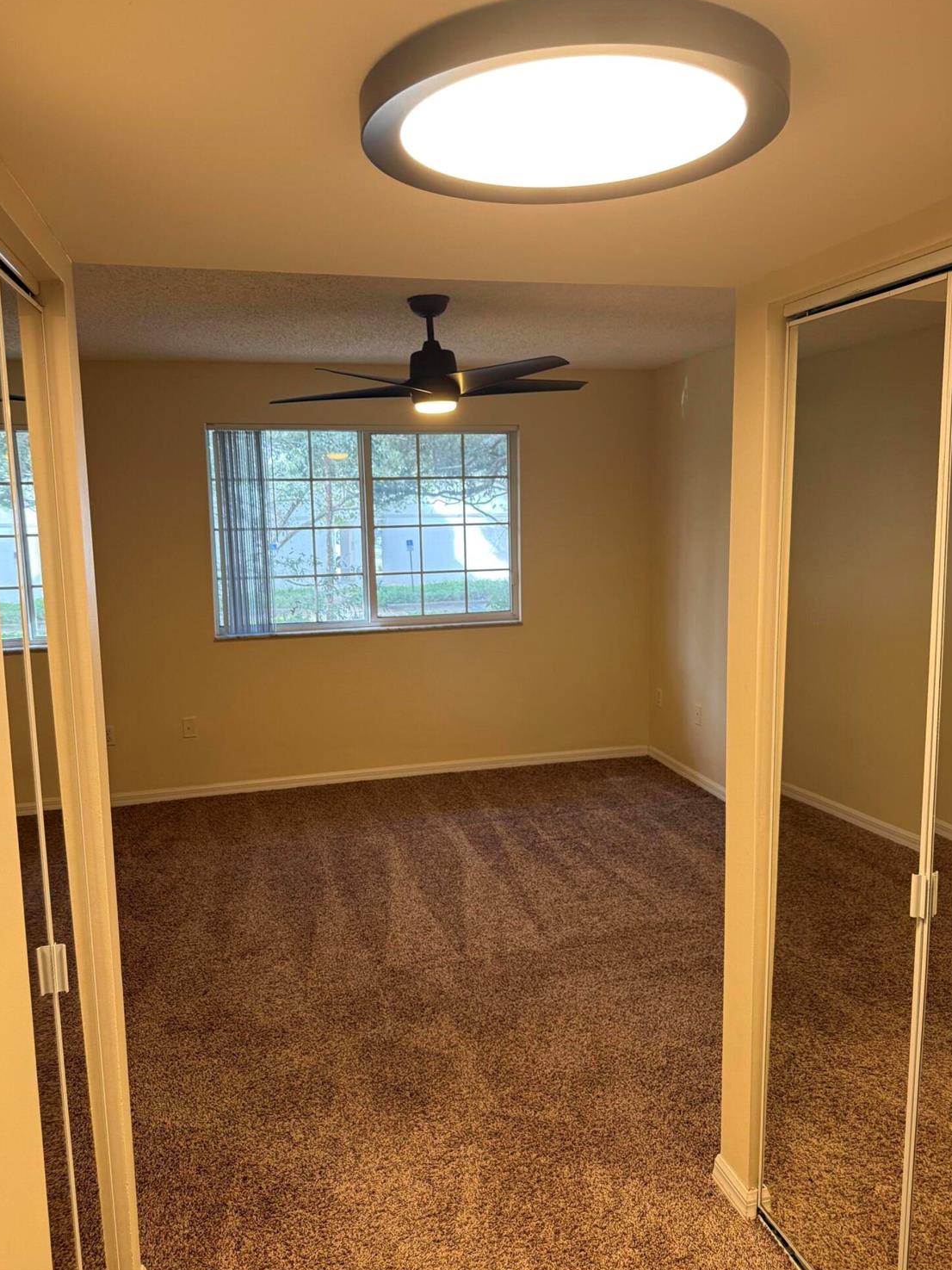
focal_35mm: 25
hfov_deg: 54.9
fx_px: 917
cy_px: 614
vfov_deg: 69.4
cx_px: 468
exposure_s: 1/60
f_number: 1.78
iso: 320
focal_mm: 6.76
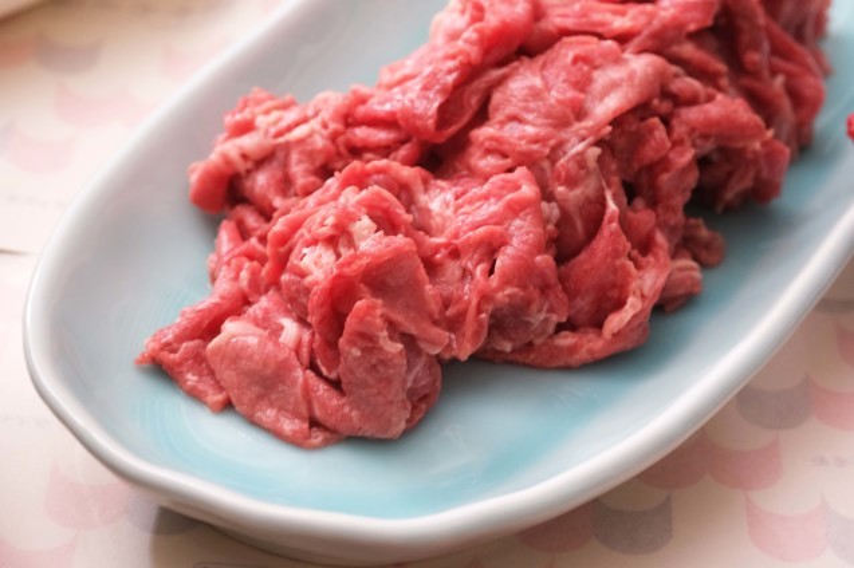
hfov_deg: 22.6
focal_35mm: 90
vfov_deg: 15.2
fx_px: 2134
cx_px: 427
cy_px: 284
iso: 1600
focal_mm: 60
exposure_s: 1/13
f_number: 5.6
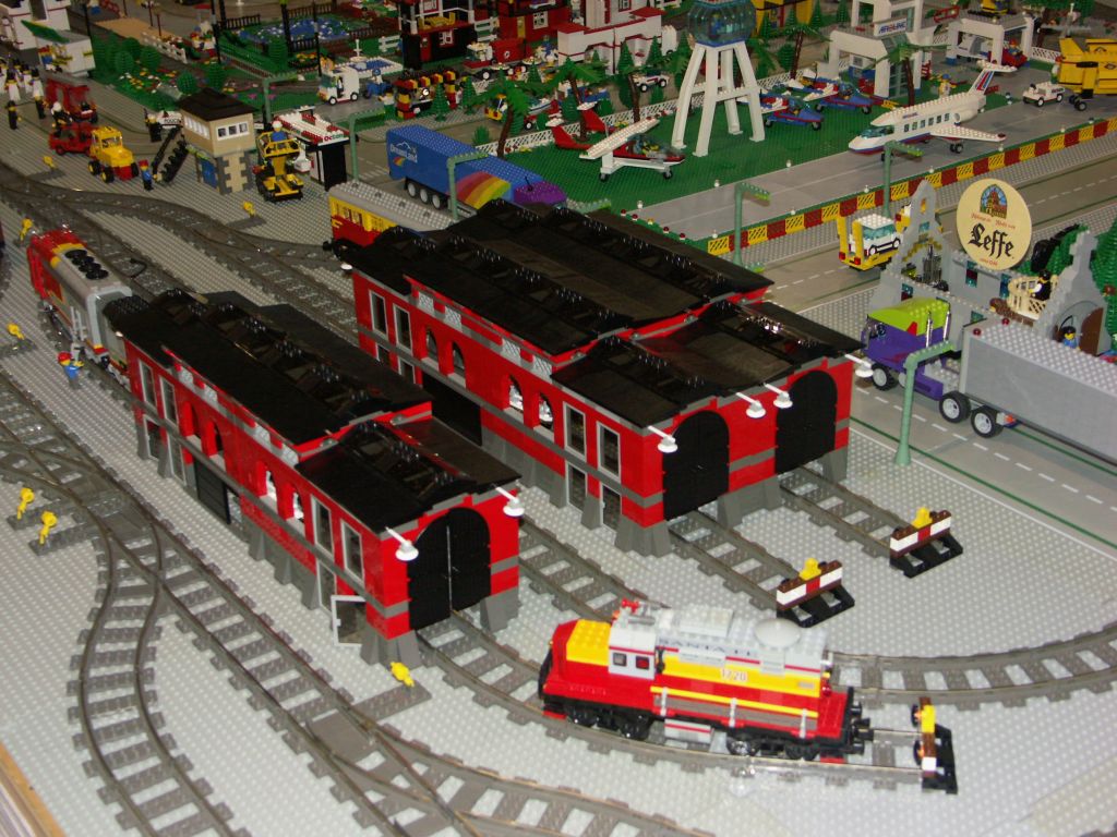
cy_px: 418
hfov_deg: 38.9
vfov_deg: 29.7
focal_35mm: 49
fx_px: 1581
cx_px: 558
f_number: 2.8
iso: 200
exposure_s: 1/50
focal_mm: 12.57
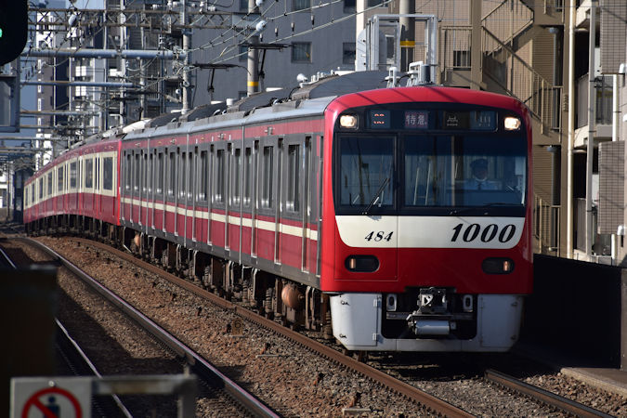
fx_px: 3657
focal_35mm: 210
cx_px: 314
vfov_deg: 6.5
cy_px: 209
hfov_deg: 9.8
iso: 200
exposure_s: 1/640
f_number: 5.6
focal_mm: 140
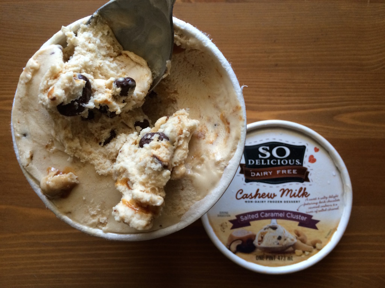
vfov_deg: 48.2
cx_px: 192
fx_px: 323
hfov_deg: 61.7
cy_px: 144
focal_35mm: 29
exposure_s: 1/30
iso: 64
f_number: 2.2
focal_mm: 4.15
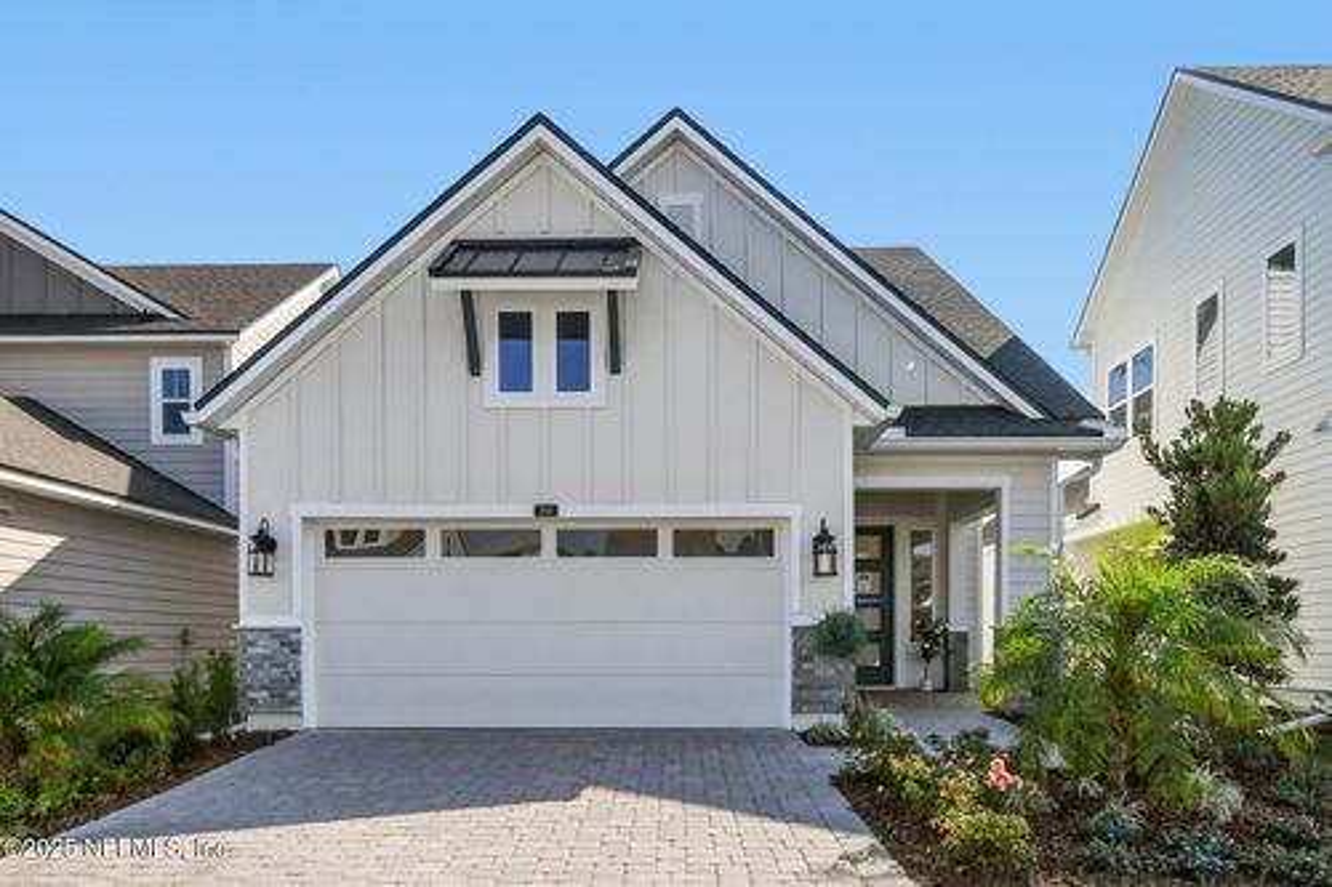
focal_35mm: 15
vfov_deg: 77.3
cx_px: 666
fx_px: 555
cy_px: 444
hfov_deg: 100.4
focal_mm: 10
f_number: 7.1
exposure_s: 1/800
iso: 125
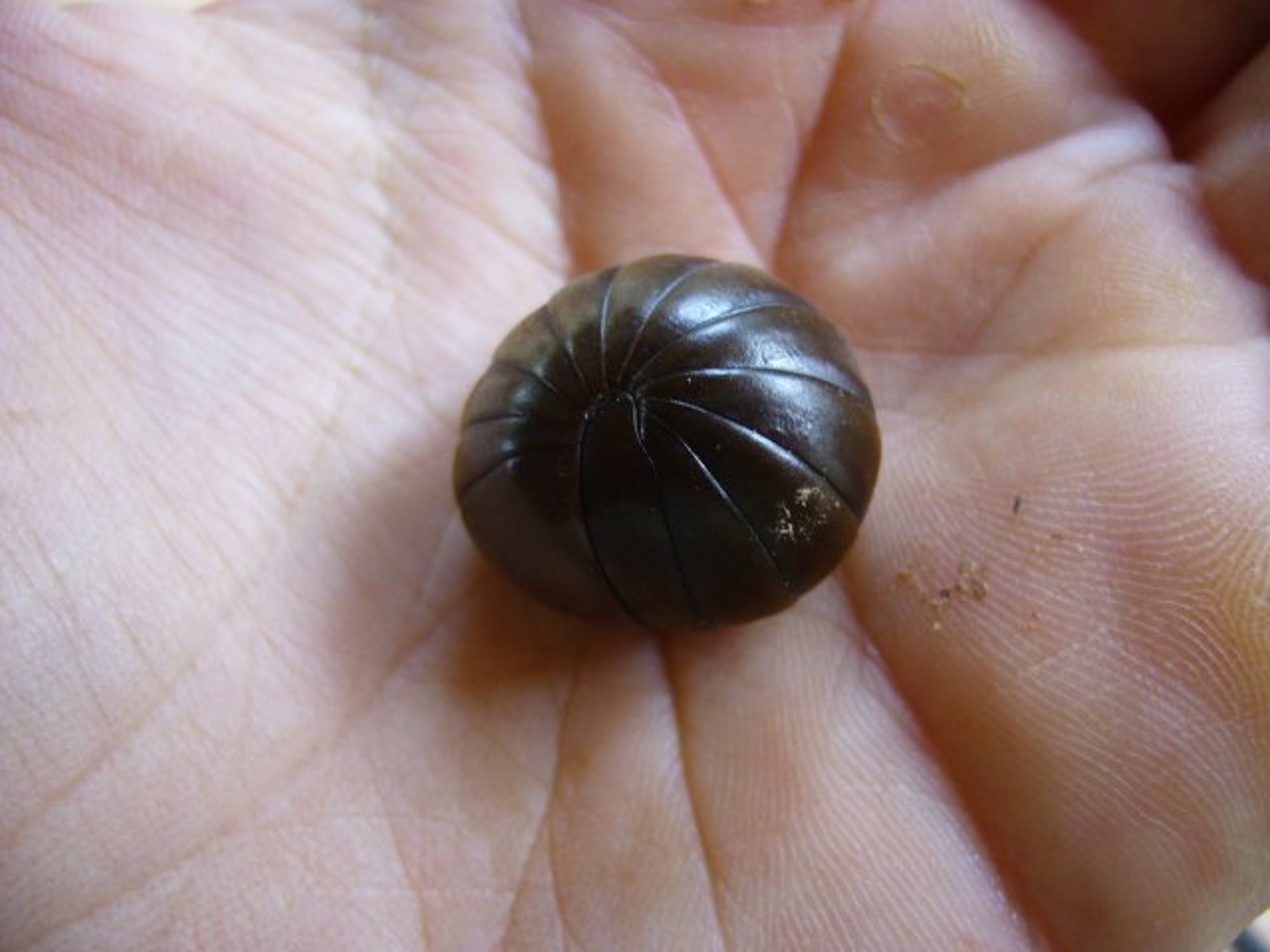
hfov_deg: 52.6
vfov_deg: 40.7
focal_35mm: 35
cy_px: 476
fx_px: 1284
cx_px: 635
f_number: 2.8
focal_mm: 5.8
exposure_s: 1/30
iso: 100
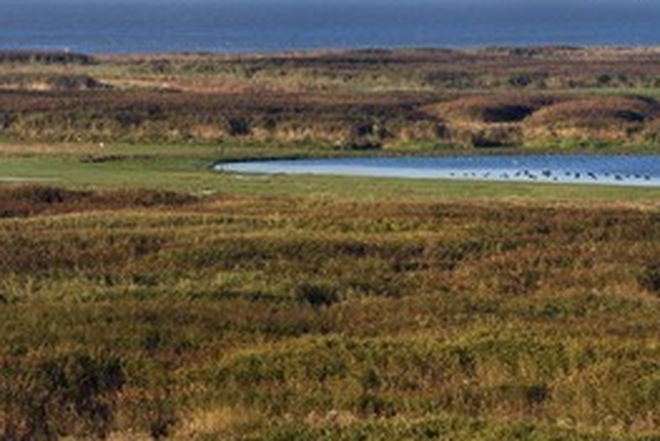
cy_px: 133
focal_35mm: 319
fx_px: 5855
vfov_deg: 4.3
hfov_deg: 6.4
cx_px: 519
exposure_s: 1/250
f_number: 9
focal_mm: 200
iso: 200
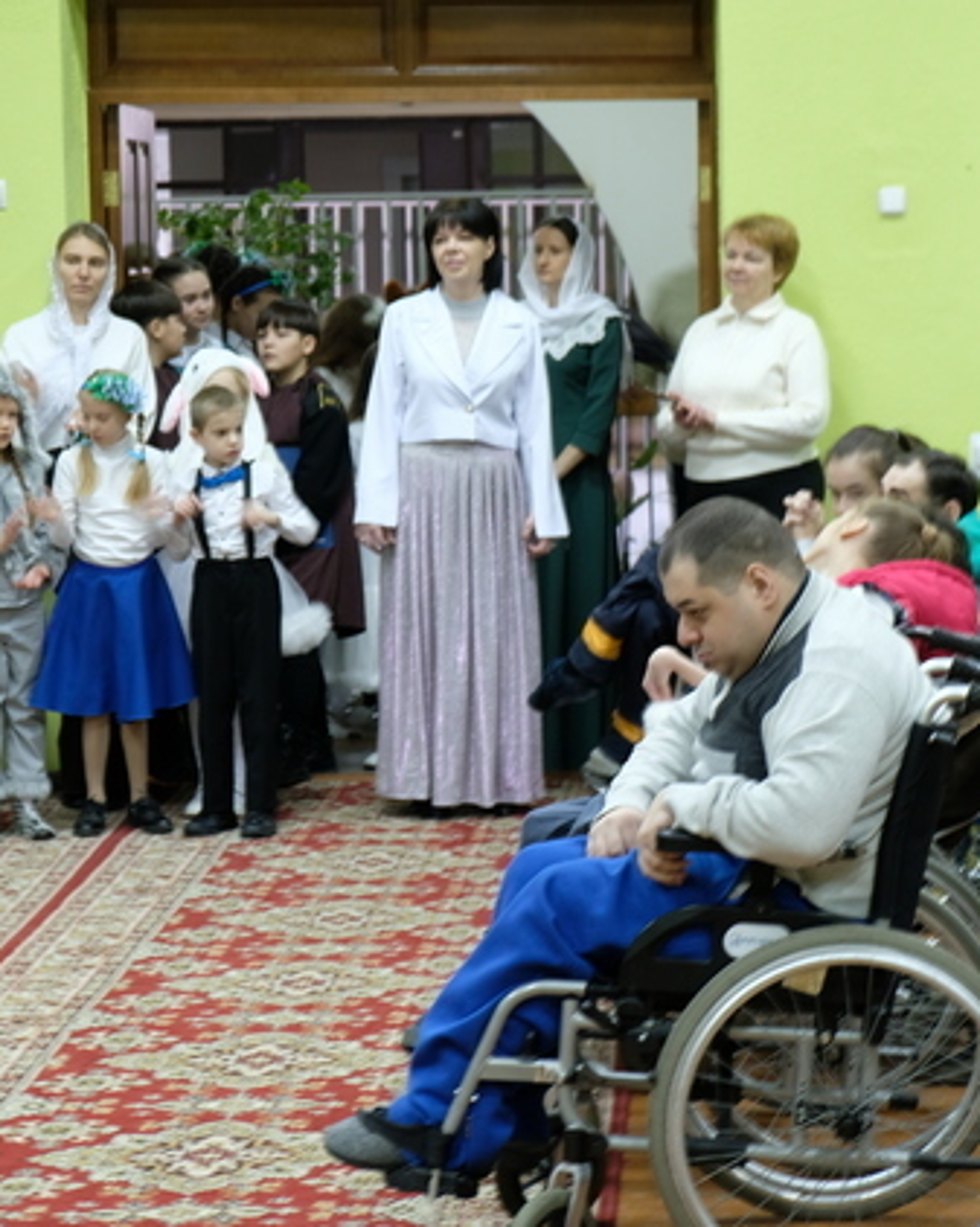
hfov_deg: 14.8
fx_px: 3775
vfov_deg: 18.5
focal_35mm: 104
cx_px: 675
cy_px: 618
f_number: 4
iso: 400
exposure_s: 1/6.5
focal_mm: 48.4
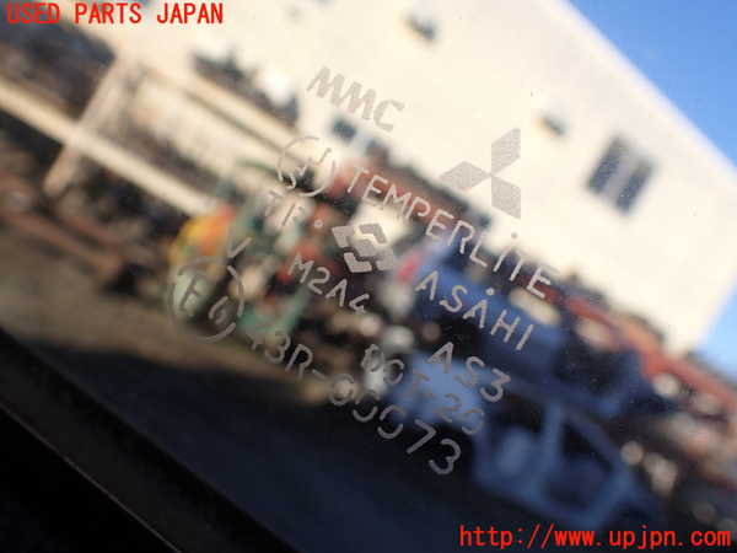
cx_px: 368
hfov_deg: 60.0
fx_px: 639
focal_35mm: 30
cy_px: 276
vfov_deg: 46.8
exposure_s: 1/400
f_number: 3.2
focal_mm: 5.4
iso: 100
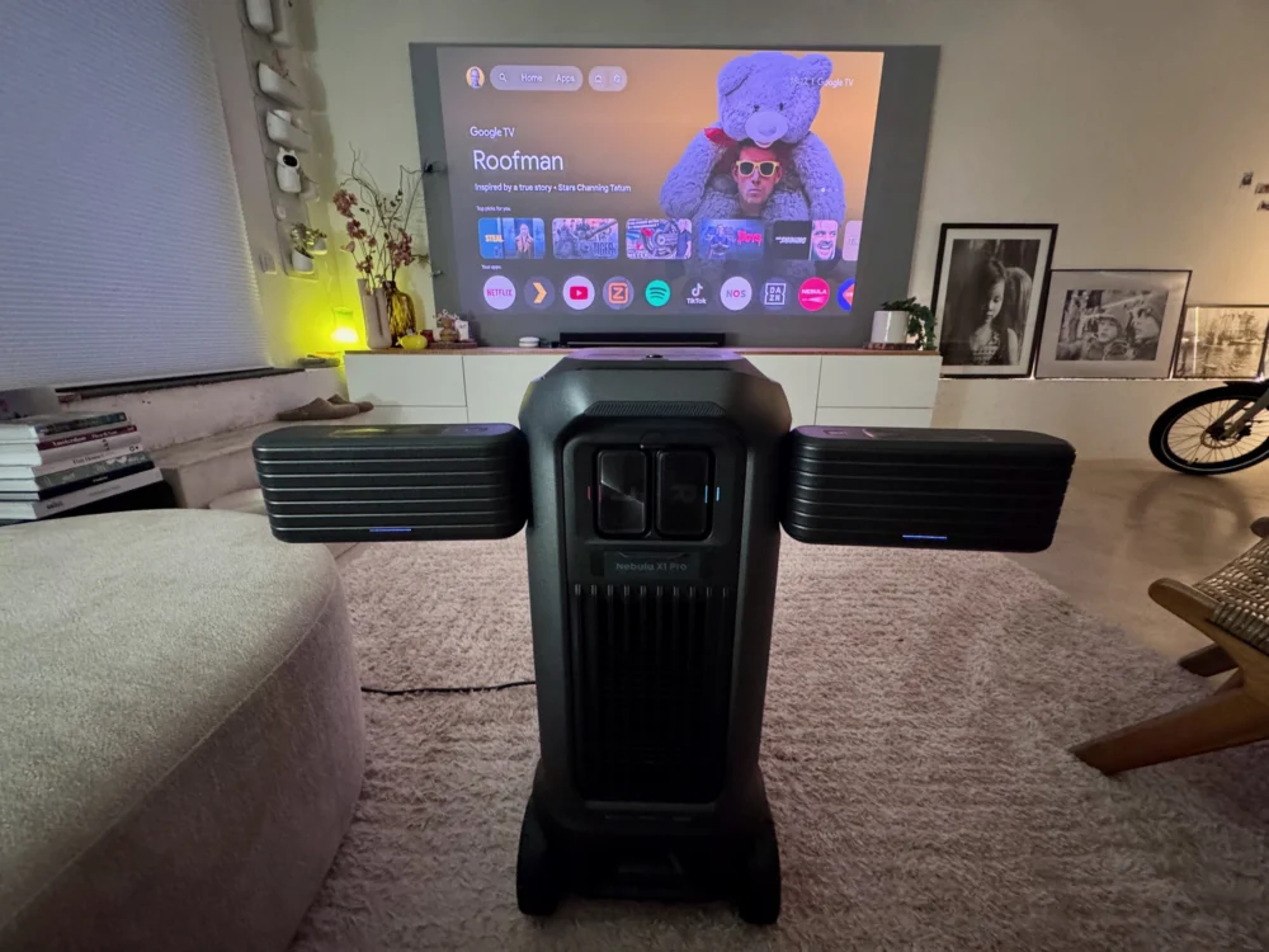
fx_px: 513
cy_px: 476
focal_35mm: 14
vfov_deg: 85.7
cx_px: 634
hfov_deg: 102.1
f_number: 2.2
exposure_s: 1/60
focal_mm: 2.22
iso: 1000
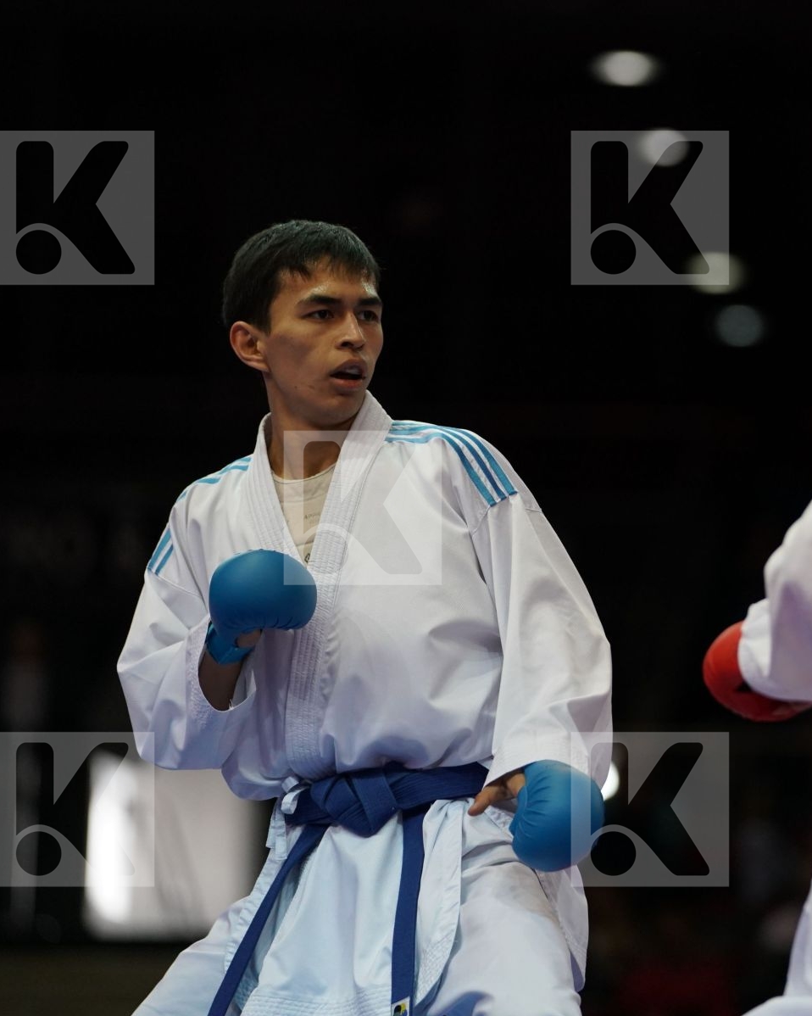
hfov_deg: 6.3
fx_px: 7332
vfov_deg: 7.9
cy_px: 508
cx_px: 650
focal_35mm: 244
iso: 2500
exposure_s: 1/1000
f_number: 2.8
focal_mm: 173
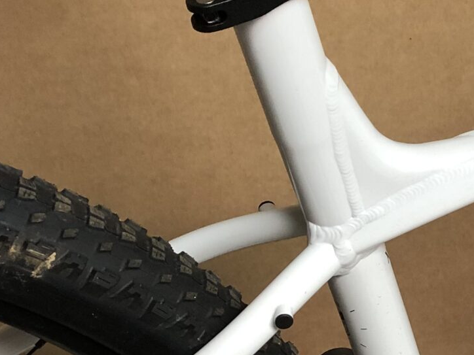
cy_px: 209
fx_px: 1356
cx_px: 663
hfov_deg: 18.1
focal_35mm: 99
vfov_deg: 14.9
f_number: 1.8
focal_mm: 3.99
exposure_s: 1/17
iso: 40
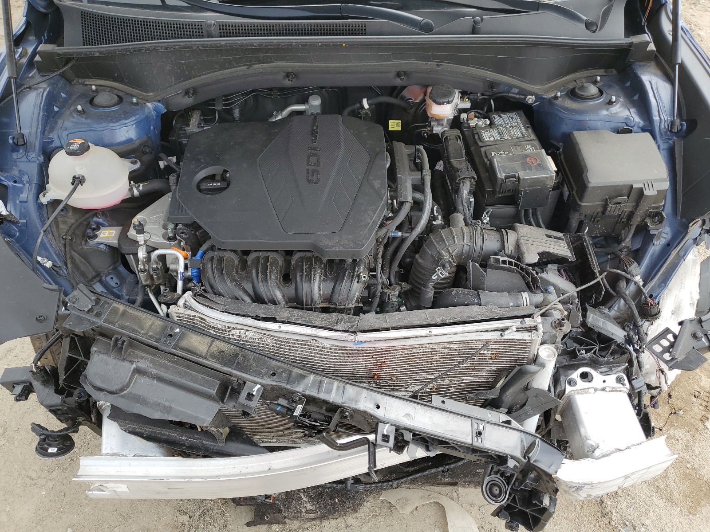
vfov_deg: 53.1
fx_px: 533
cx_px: 355
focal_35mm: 26
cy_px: 266
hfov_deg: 67.3
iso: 50
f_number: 1.5
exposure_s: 1/435
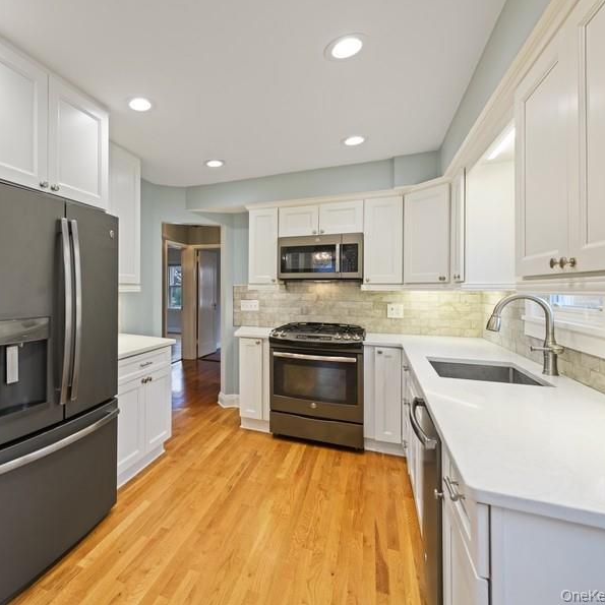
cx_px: 194
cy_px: 301
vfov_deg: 80.7
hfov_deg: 77.7
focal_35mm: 18
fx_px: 356
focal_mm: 14
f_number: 8
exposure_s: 1/6
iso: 140
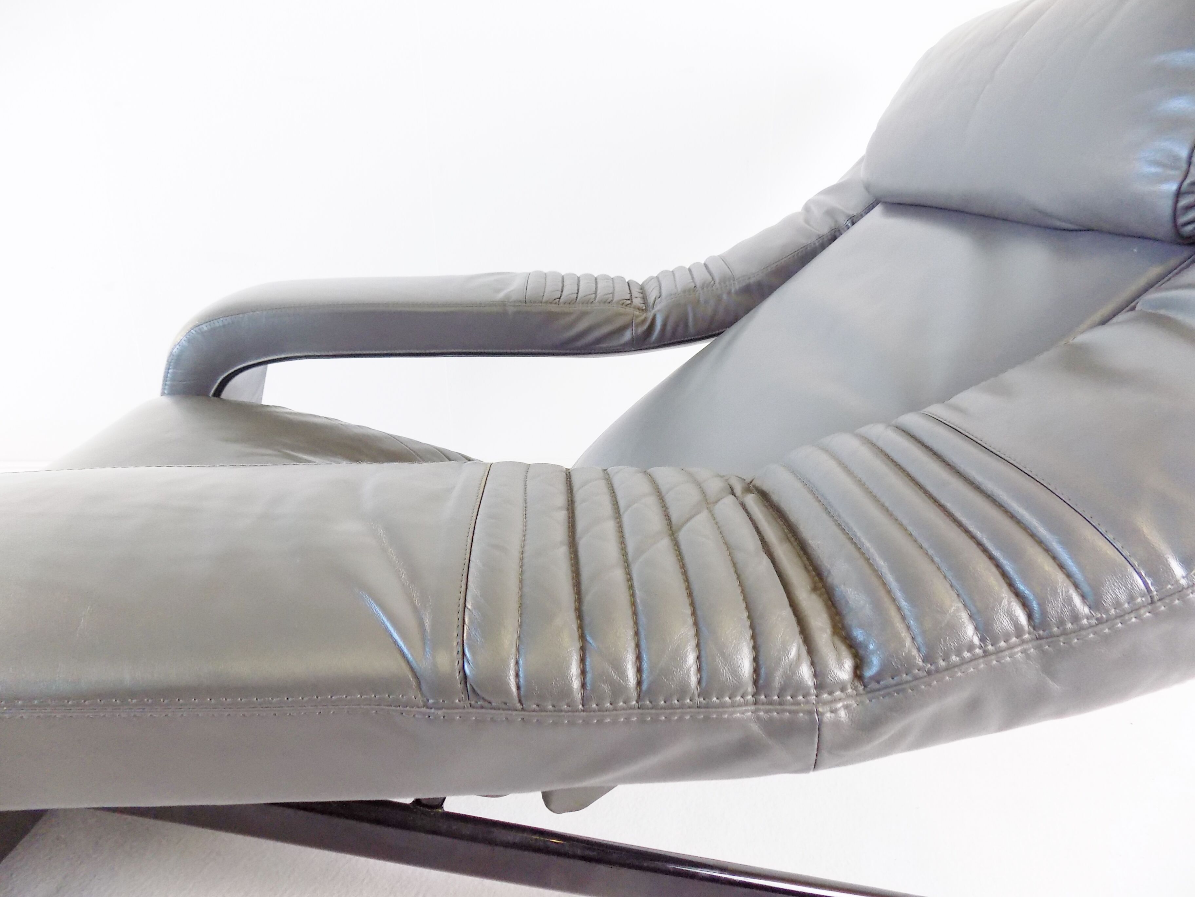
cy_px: 448
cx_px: 598
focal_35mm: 23
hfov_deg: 73.9
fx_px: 794
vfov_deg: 58.9
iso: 220
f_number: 3.1
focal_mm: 4
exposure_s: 1/30
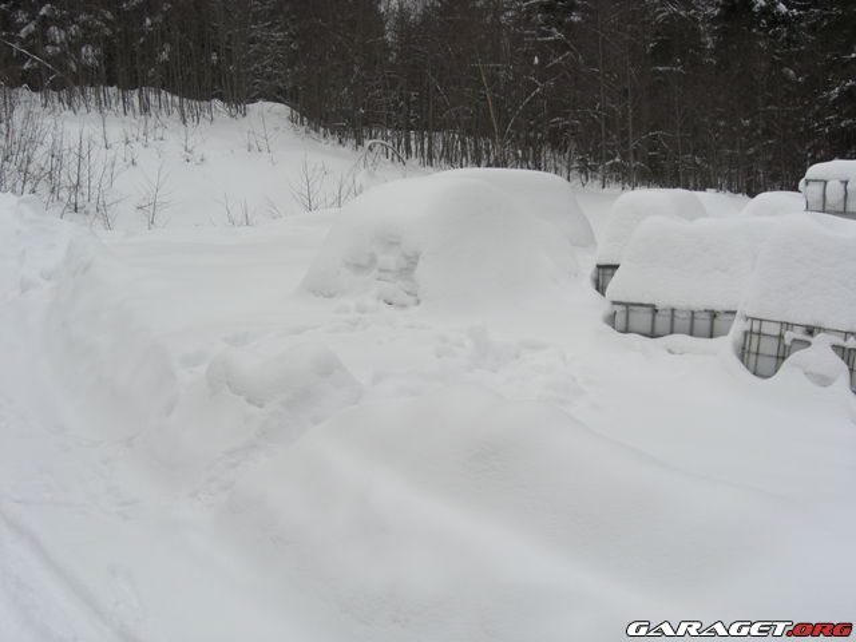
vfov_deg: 37.7
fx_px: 940
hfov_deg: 49.0
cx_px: 428
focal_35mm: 38
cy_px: 321
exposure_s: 1/640
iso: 80
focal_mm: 7.9
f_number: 4
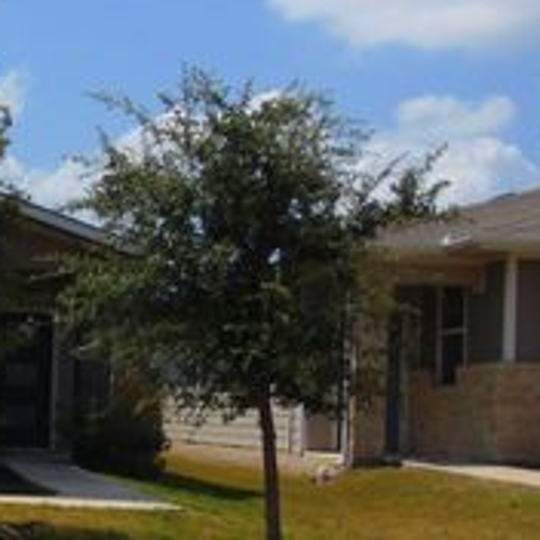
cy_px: 382
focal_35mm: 83
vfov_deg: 20.8
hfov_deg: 19.3
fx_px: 1465
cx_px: -160
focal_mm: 5.8
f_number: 8.2
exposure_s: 1/400
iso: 80
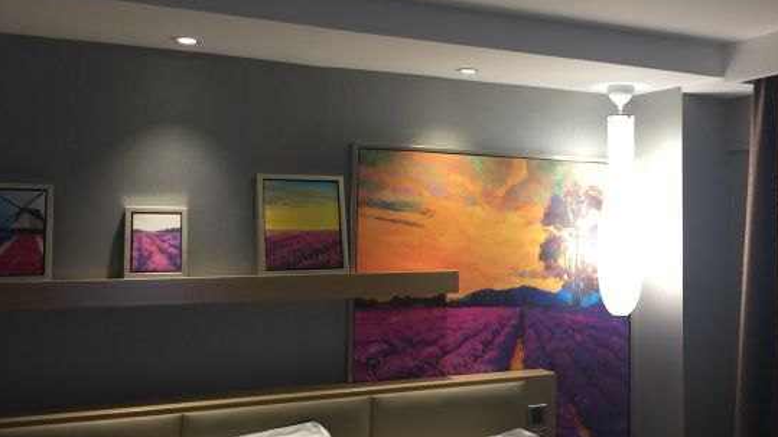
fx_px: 846
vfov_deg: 28.9
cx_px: 502
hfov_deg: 48.8
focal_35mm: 41
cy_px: 182
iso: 64
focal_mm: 4.15
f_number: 2.2
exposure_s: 1/17
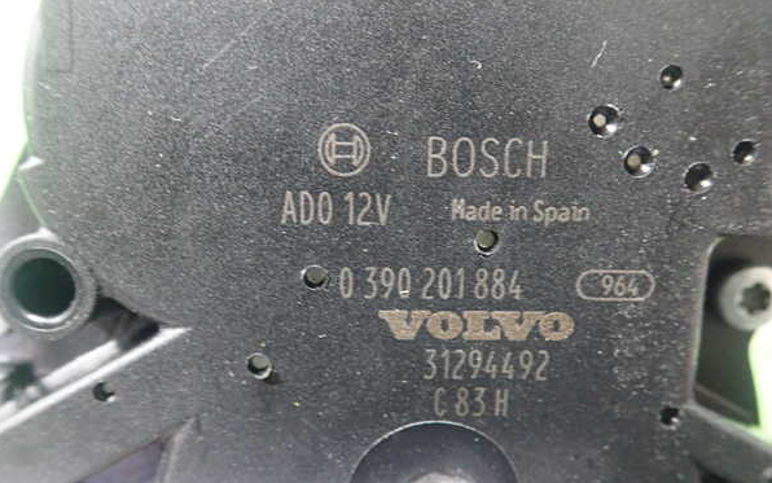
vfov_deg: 39.4
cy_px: 258
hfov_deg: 59.6
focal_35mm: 32
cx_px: 385
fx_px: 674
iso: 1000
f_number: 2.3
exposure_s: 1/30
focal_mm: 5.5
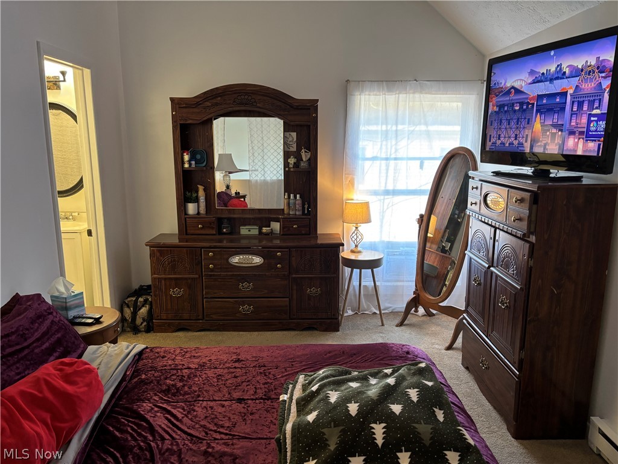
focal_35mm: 26
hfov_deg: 67.3
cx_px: 309
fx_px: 464
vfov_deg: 53.1
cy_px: 232
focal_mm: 5.96
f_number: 1.6
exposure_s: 1/60
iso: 250
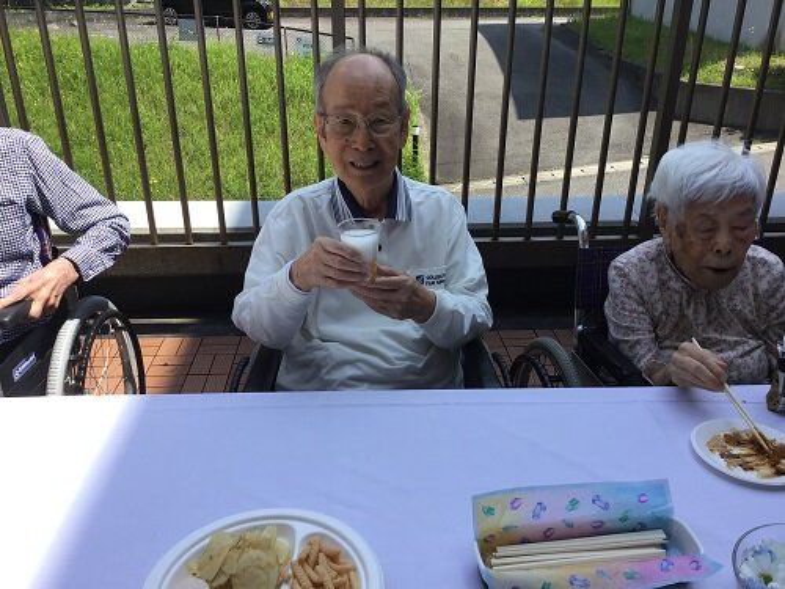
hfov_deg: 58.4
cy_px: 294
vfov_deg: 45.4
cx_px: 392
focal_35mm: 31
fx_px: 703
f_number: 2.4
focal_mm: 3.3
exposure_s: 1/631
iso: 25
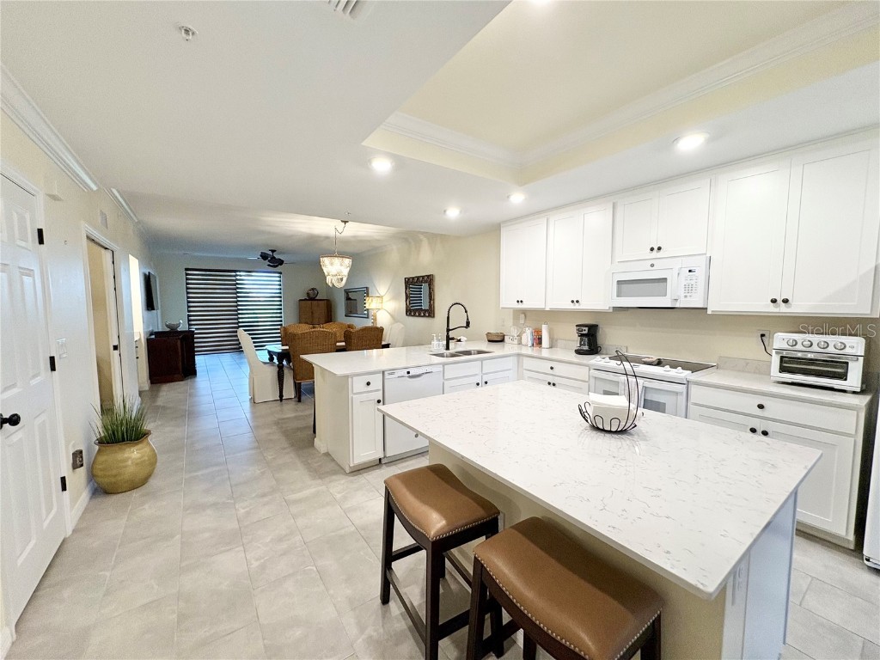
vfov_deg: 85.7
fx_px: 356
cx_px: 440
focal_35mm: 14
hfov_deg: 102.1
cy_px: 330
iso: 200
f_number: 2.2
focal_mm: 2.22
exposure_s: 1/120
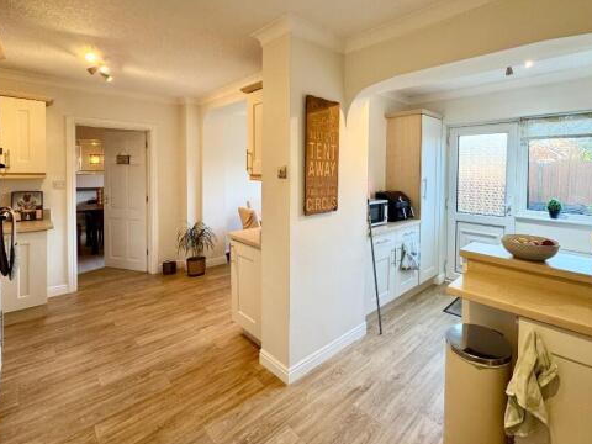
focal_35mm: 17
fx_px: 291
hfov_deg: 90.2
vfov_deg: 74.0
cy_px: 179
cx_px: 346
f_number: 2.2
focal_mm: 2.22
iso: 160
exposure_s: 1/100
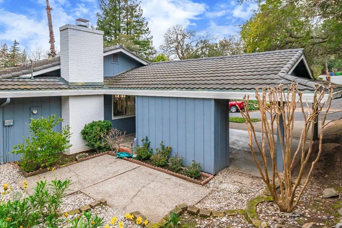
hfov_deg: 78.2
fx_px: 209
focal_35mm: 22
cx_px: 150
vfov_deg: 56.6
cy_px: 87
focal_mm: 10
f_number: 5.6
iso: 400
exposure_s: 1/640
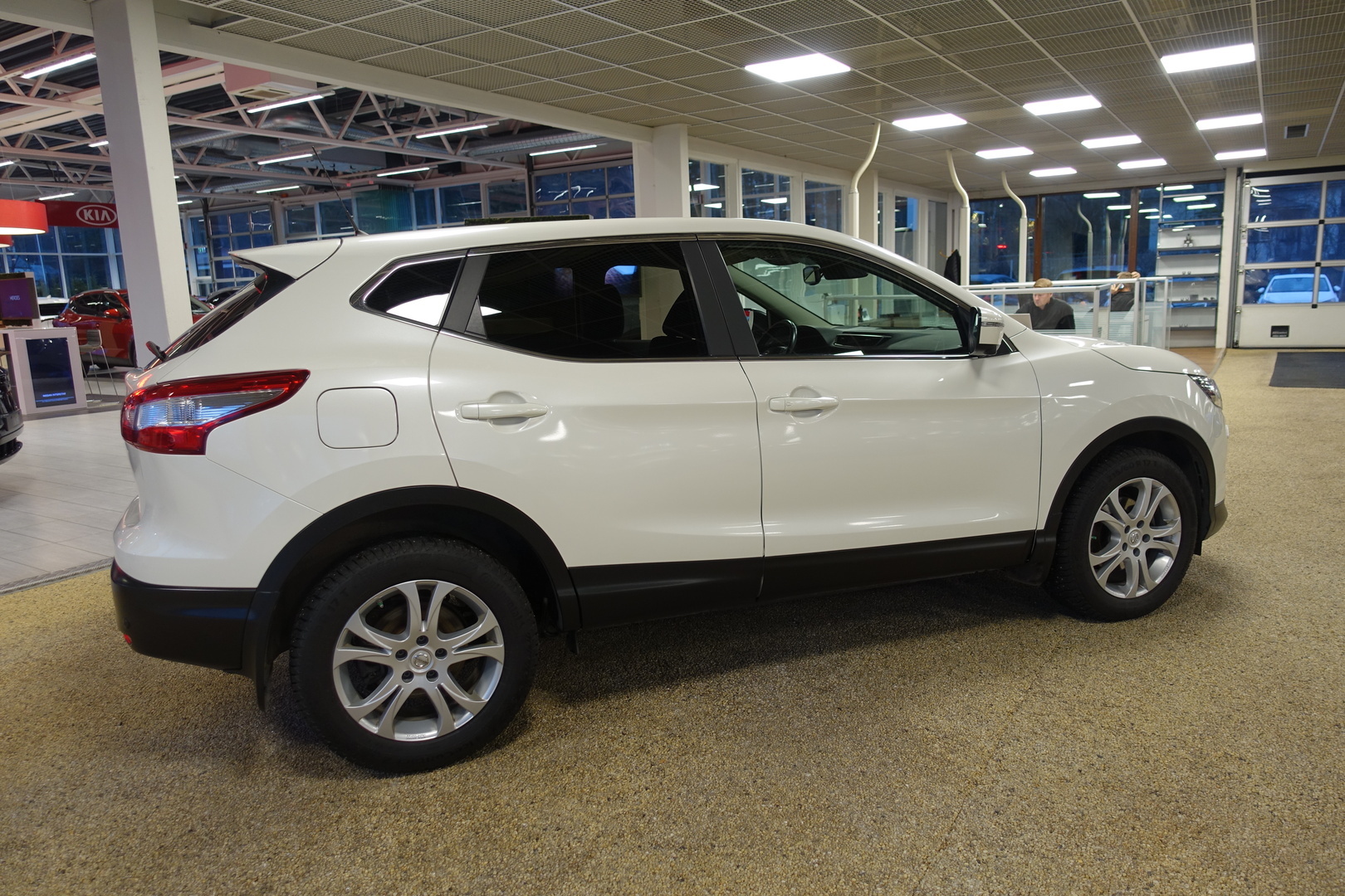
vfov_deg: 53.1
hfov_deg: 73.7
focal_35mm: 24
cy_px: 448
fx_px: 897
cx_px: 672
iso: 125
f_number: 2
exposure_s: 1/30
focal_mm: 8.8
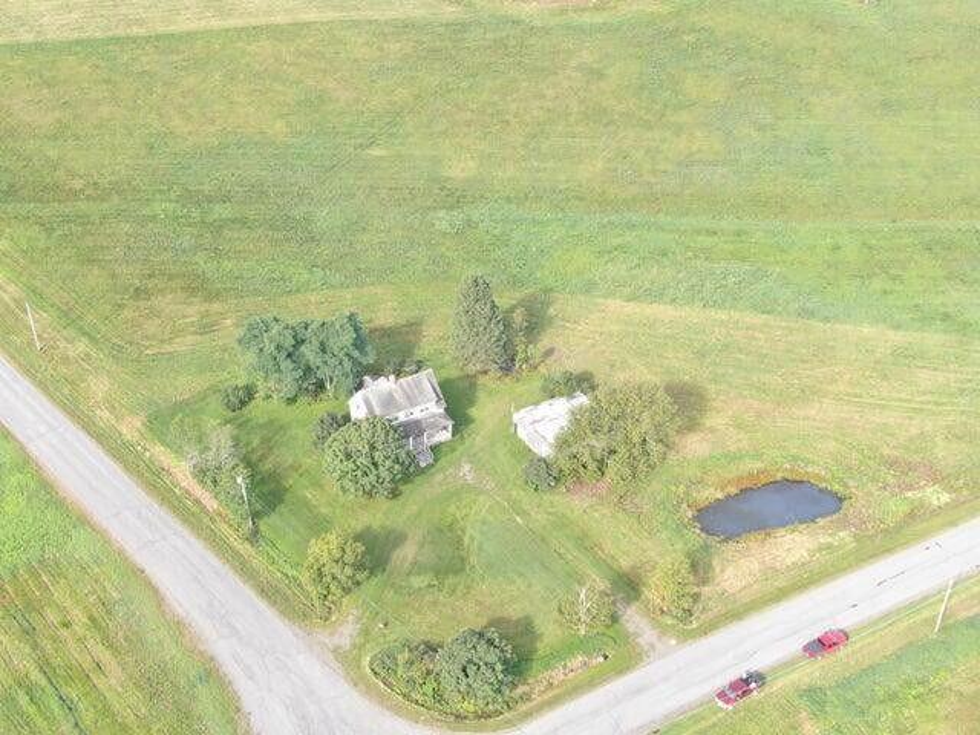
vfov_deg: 30.3
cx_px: 490
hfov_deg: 39.7
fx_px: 1359
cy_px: 368
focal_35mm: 48
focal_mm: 8.6
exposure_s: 1/100
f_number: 3.8
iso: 100
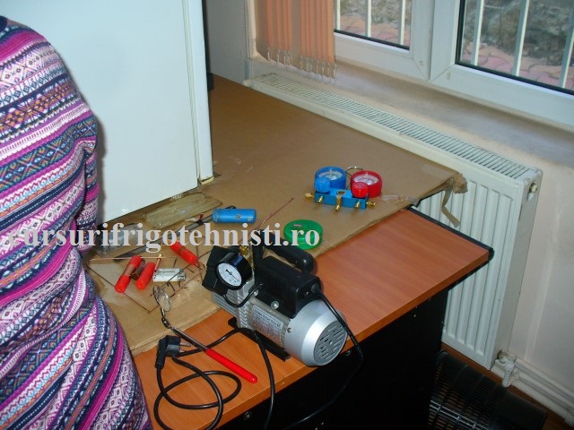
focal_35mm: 37
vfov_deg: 38.7
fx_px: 614
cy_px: 215
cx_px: 287
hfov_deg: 50.1
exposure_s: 1/30
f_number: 2.8
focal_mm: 6.1
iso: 100
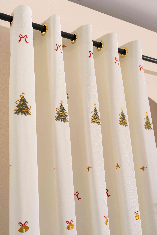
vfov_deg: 39.6
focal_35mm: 50
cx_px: 78
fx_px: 327
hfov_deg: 27.0
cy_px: 118
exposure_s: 1/160
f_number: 6.3
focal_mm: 50
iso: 100
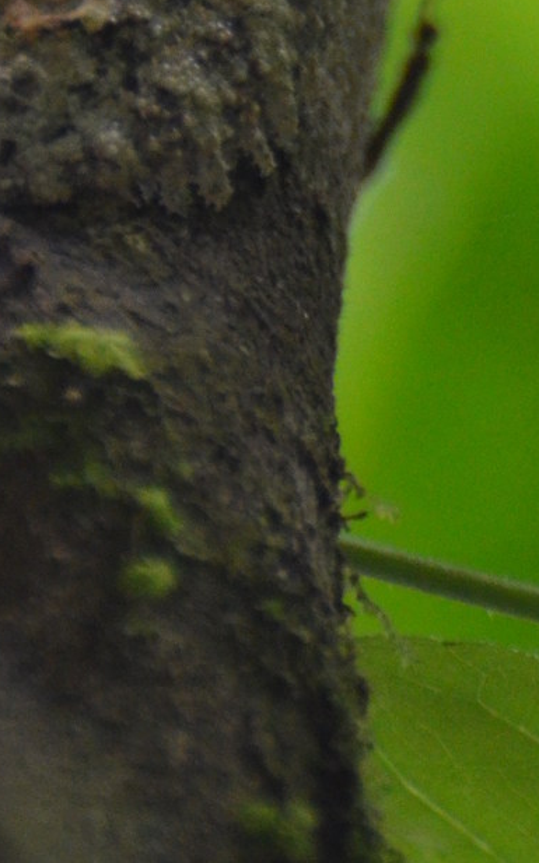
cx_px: 176
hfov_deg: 0.7
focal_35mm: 1781
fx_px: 41908
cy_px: -477
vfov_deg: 1.2
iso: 1600
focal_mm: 300
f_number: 5.6
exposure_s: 1/80
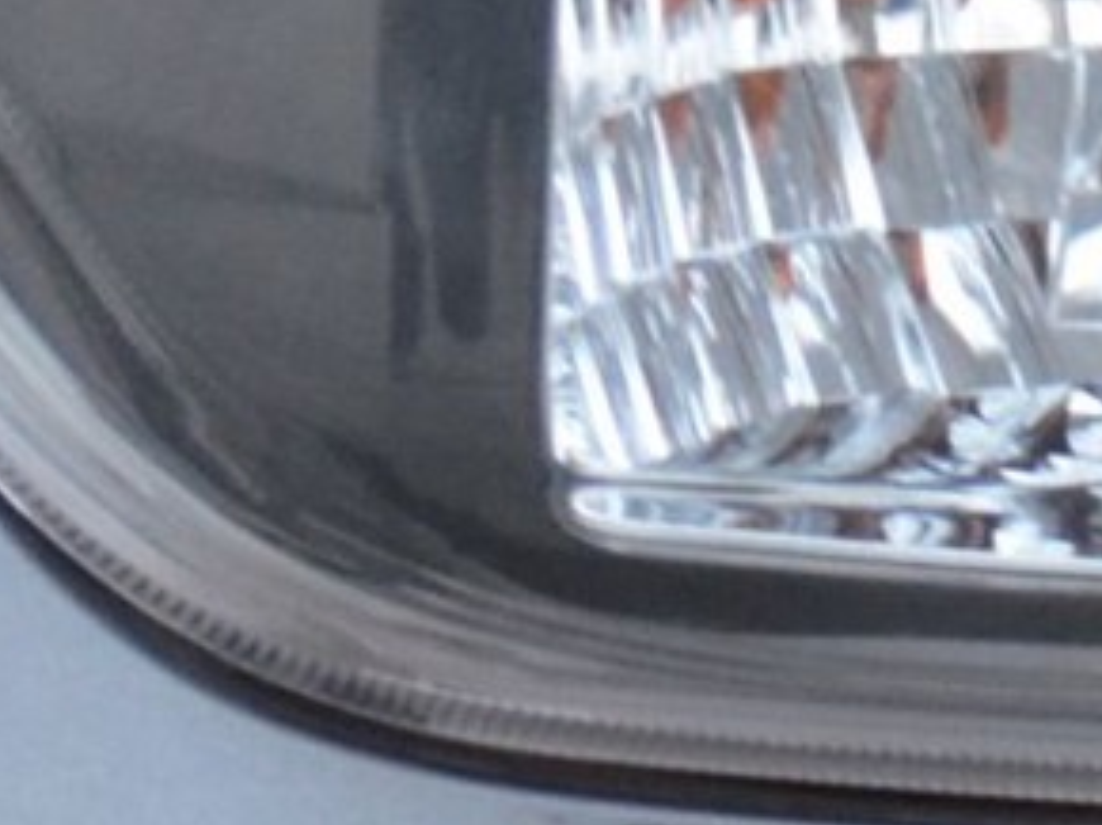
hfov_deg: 1.5
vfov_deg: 1.1
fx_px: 41451
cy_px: -1190
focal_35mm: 1303
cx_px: 992
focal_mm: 105
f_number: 5.3
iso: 1600
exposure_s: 1/40
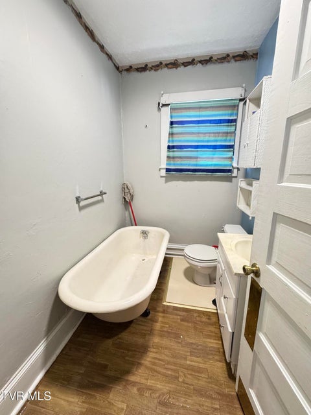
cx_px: 156
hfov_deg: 85.7
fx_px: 168
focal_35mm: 14
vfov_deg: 102.1
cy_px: 208
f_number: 2.2
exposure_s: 1/60
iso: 320
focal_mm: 2.22
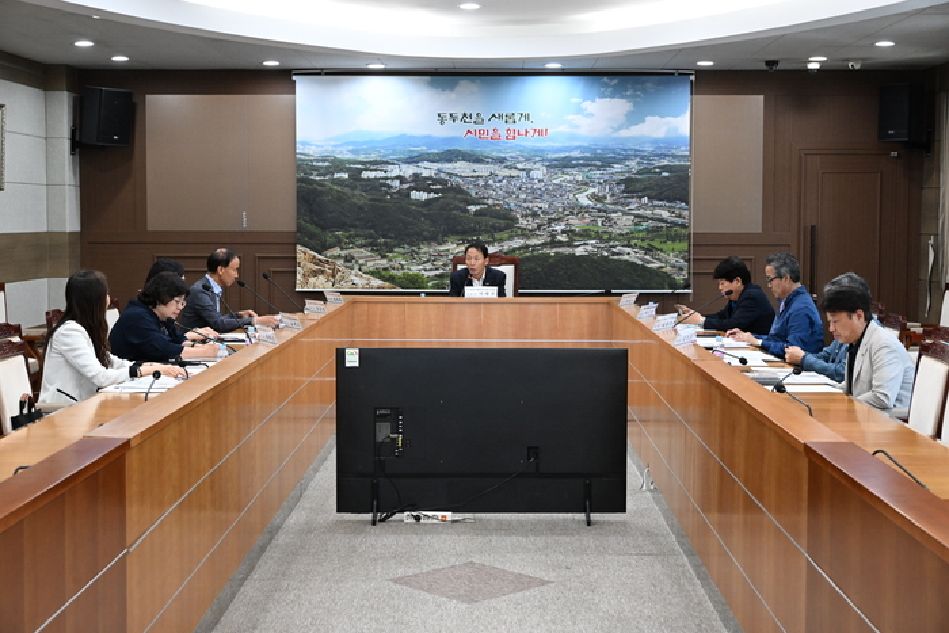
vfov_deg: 25.5
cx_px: 474
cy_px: 316
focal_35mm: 53
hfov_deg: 37.5
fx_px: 1397
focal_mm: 53
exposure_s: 1/125
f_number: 7.1
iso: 4000
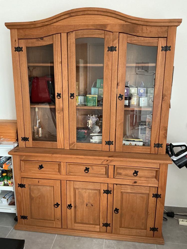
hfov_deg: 48.2
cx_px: 94
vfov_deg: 61.7
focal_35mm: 29
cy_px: 124
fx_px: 209
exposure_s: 1/60
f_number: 1.8
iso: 250
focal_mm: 3
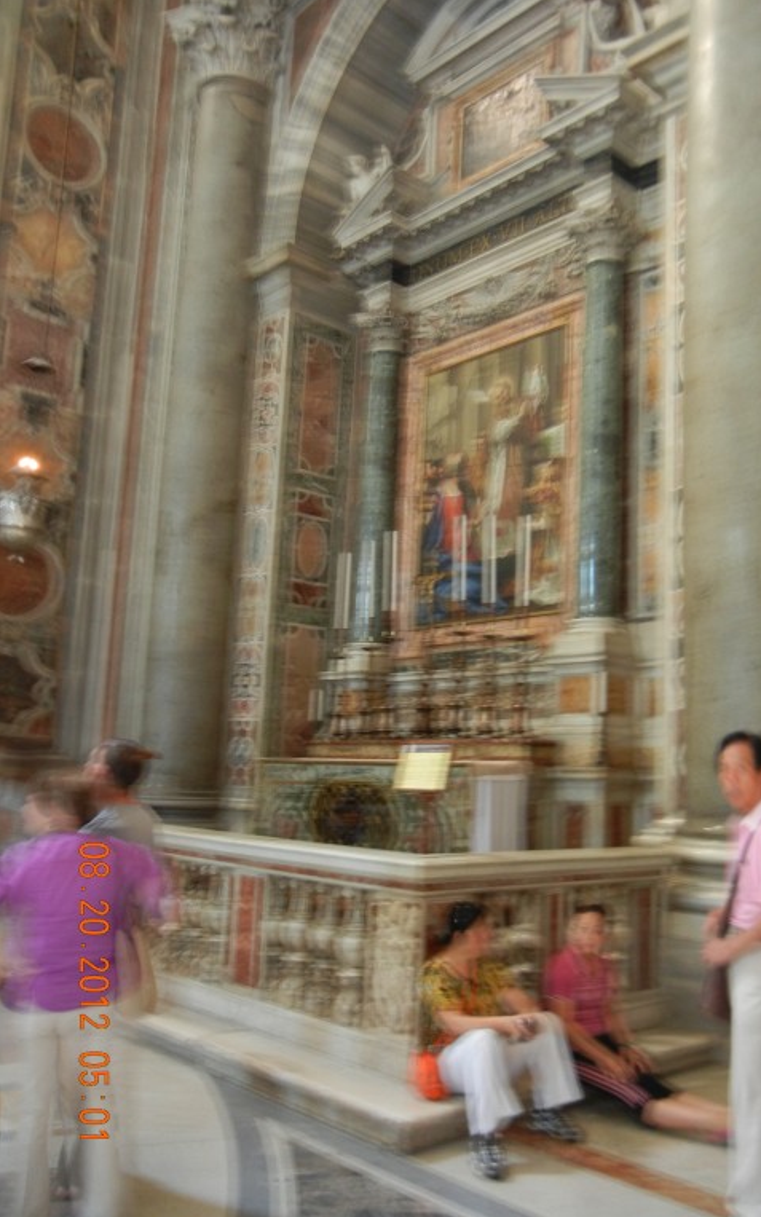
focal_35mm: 32
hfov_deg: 39.3
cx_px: 458
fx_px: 1062
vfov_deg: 59.6
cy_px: 606
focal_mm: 5.4
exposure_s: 1
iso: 241
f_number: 3.5
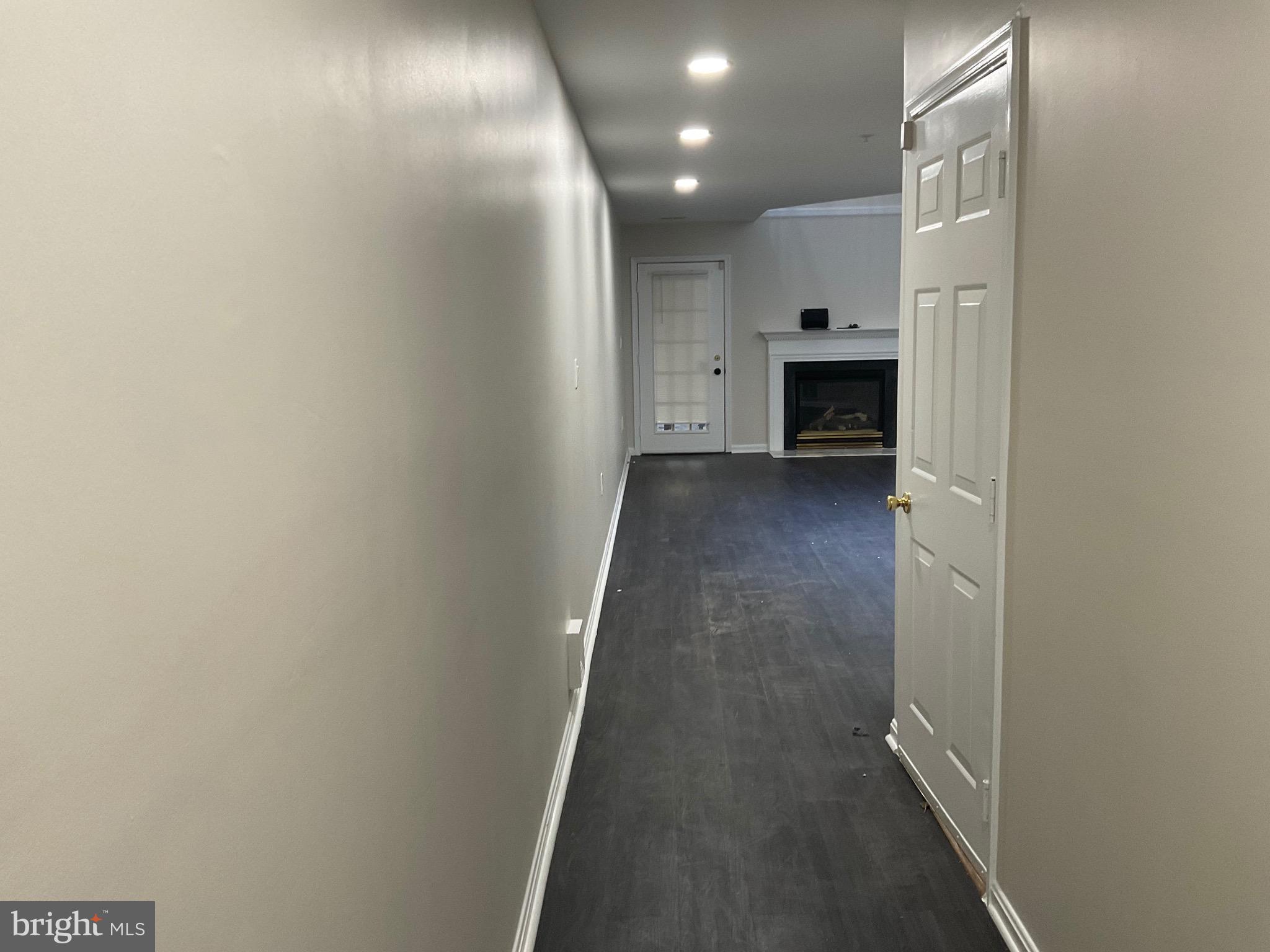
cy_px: 476
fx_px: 1064
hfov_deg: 61.7
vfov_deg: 48.2
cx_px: 635
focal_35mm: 29
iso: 125
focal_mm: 3
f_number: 1.8
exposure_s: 1/60
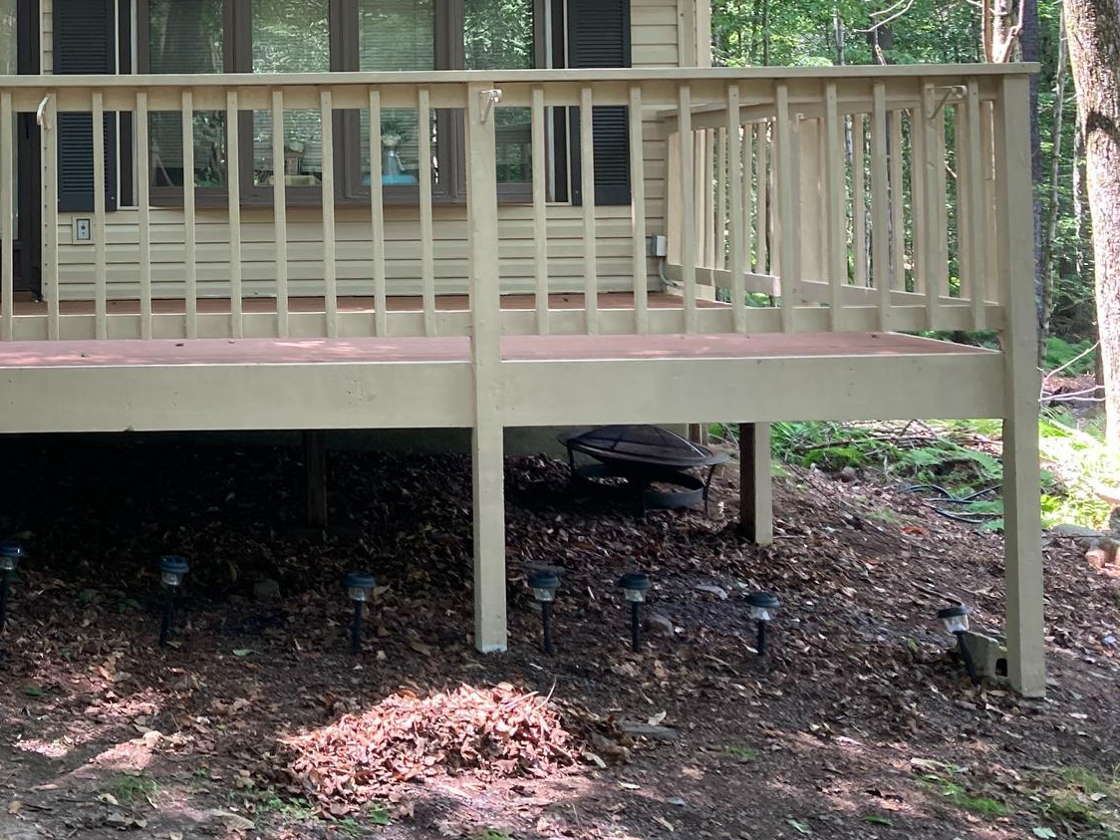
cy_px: 141
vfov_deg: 27.8
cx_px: 156
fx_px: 1650
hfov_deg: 35.7
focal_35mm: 51
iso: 80
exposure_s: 1/121
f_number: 1.8
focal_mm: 3.99
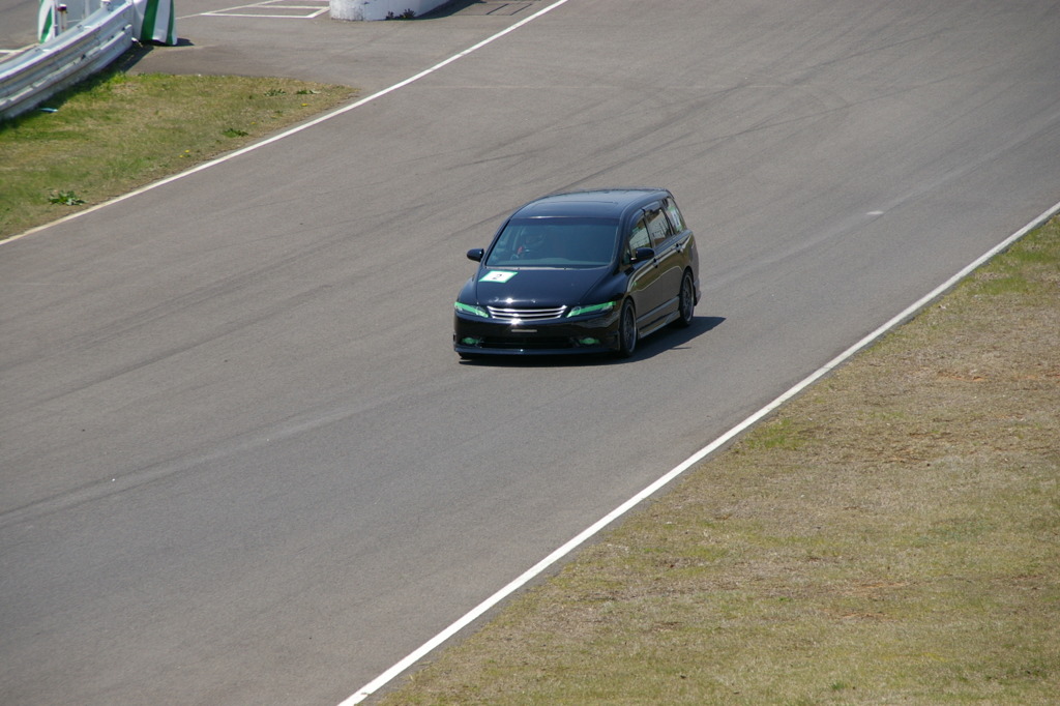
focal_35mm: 255
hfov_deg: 8.1
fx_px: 7505
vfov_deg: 5.4
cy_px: 353
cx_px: 530
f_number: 9.5
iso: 200
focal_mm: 170
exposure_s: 1/350
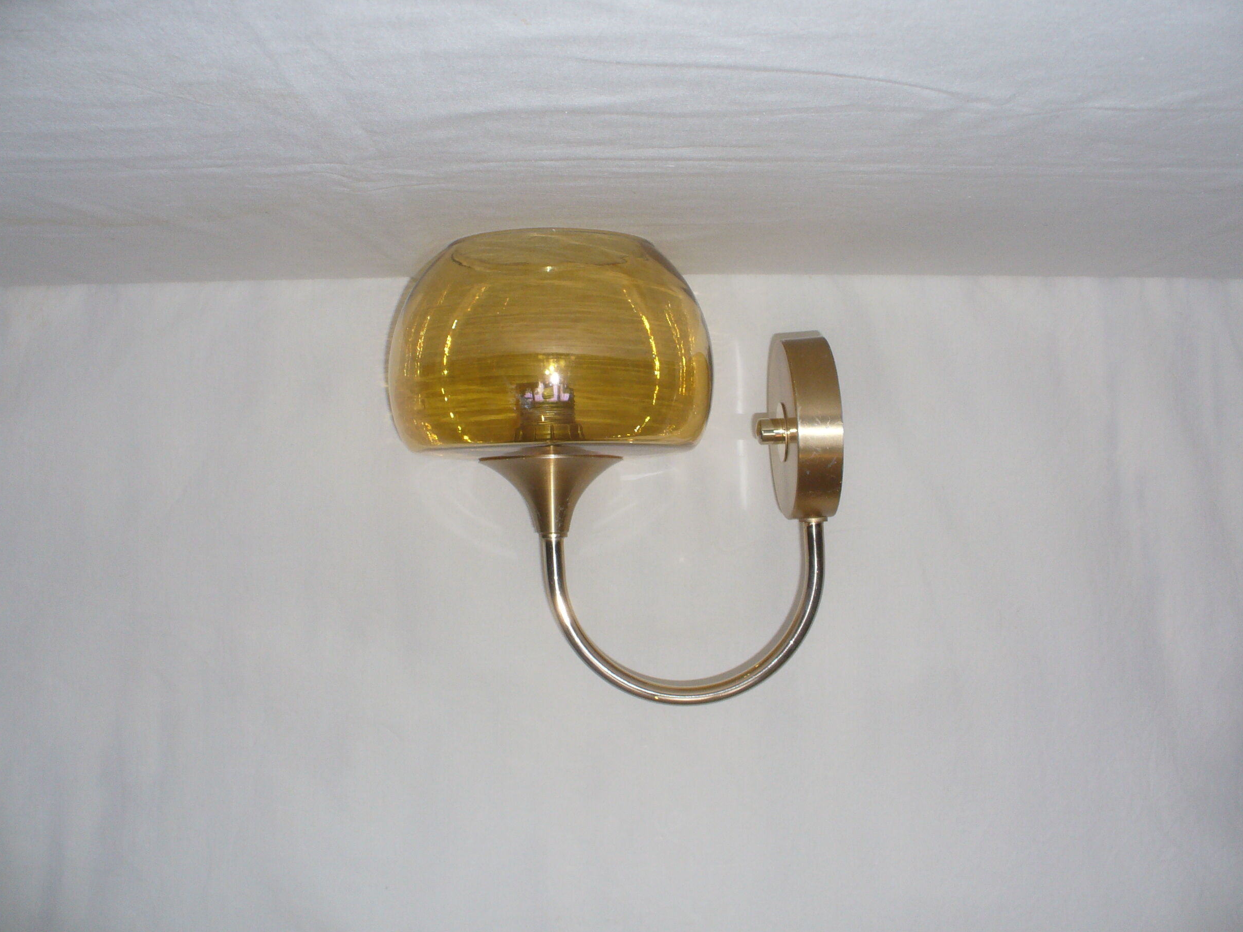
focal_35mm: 39
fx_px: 1400
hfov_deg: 47.9
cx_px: 616
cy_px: 454
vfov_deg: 36.8
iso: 100
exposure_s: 1/30
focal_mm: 6.1
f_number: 2.8
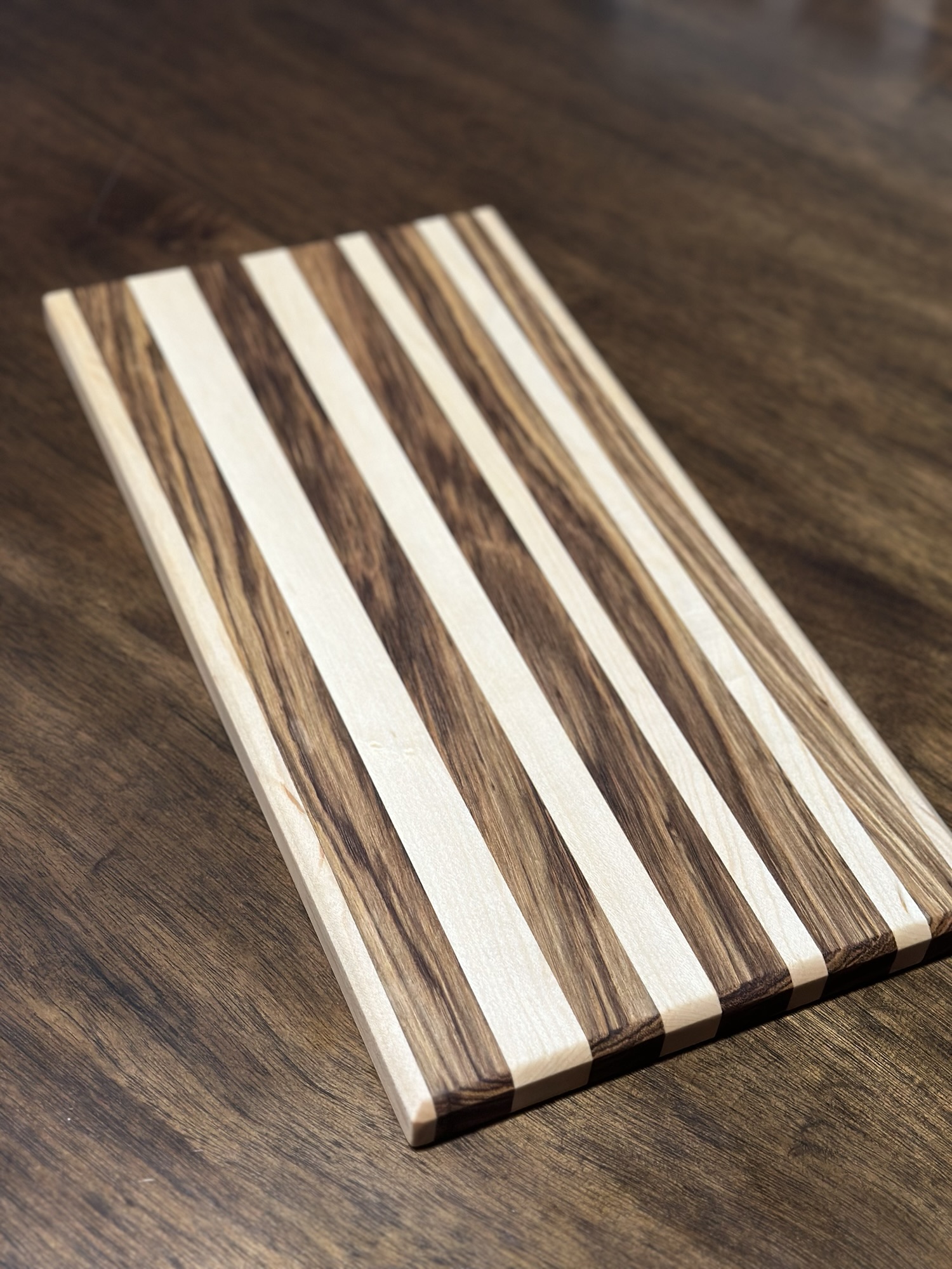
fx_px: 1760
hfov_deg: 30.3
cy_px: 634
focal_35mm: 48
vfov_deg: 39.7
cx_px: 476
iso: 250
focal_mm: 6.86
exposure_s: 1/40
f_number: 1.78
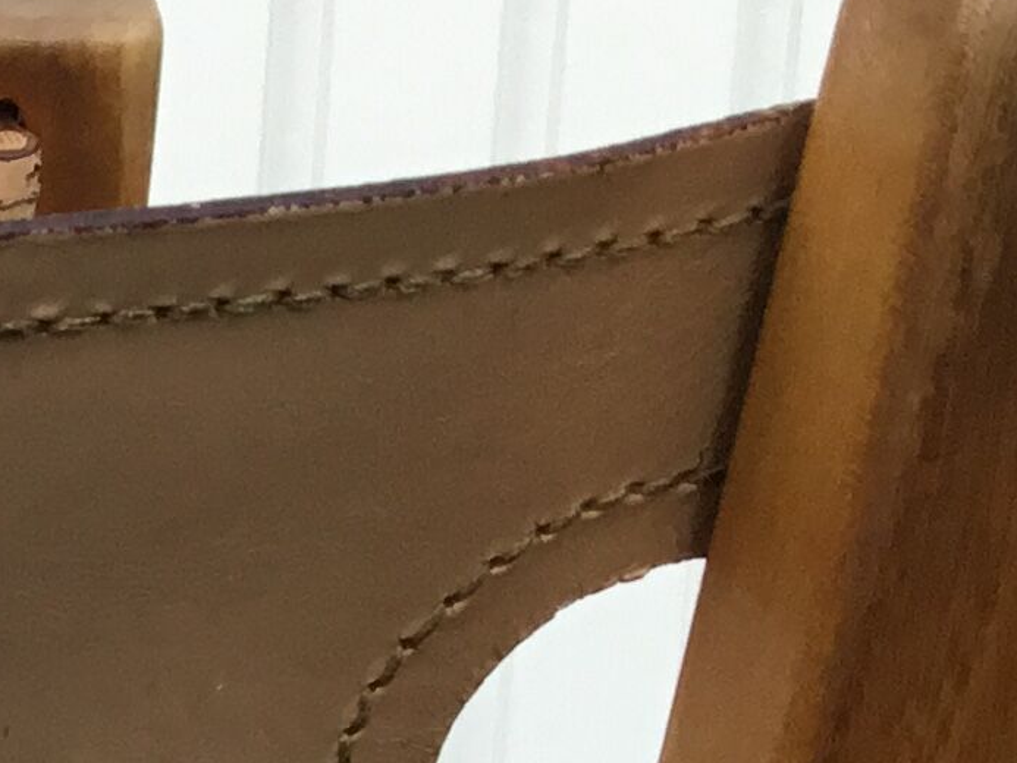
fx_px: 4290
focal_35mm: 146
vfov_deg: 9.7
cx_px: -1071
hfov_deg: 11.9
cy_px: 1279
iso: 40
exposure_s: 1/100
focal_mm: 3.3
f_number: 2.4
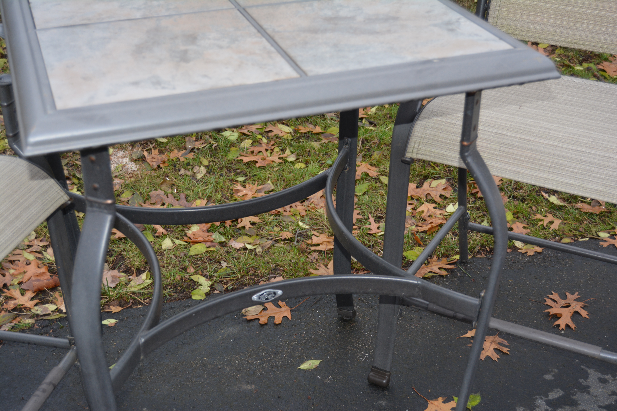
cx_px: 308
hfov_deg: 38.9
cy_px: 206
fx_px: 874
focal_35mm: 51
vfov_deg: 26.5
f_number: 4.5
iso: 280
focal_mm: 34
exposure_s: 1/125
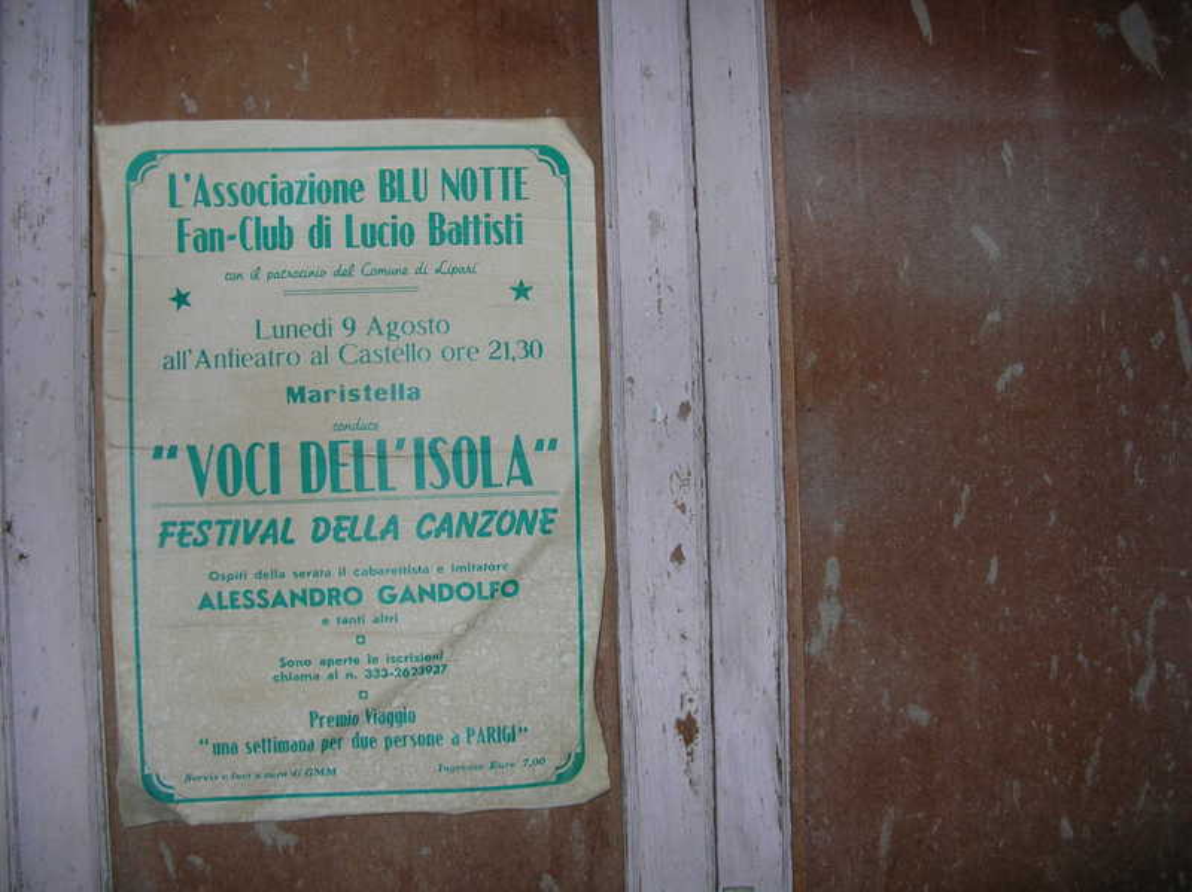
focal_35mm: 36
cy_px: 446
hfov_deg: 51.4
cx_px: 596
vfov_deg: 39.6
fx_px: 1239
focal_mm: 6
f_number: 2.7
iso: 50
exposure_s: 1/60.1
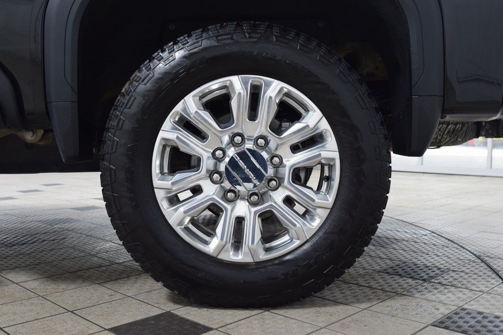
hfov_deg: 49.5
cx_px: 252
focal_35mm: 39
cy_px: 168
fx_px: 545
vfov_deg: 34.2
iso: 900
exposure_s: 1/15
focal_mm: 26
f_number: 6.3
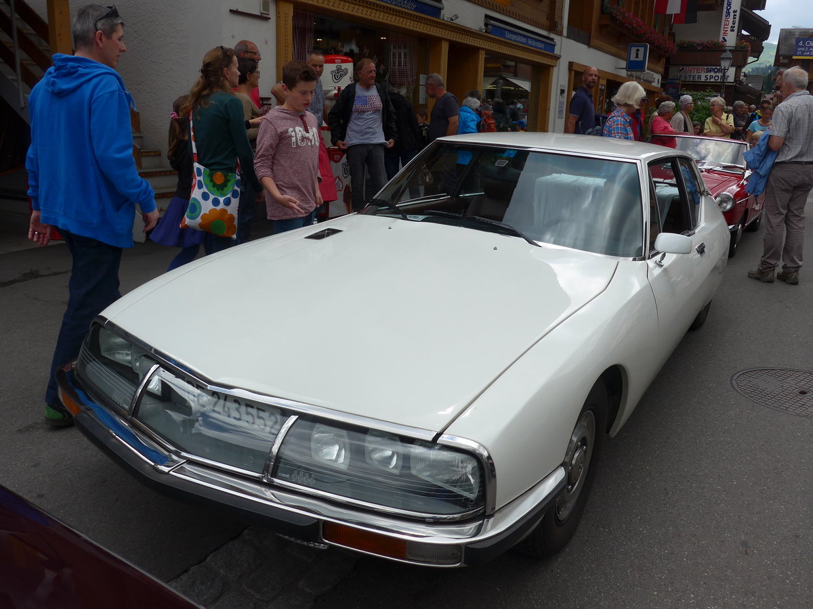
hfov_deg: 61.7
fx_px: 681
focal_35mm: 29
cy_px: 304
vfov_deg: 48.2
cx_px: 406
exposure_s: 1/1000
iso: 80
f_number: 2.8
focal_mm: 6
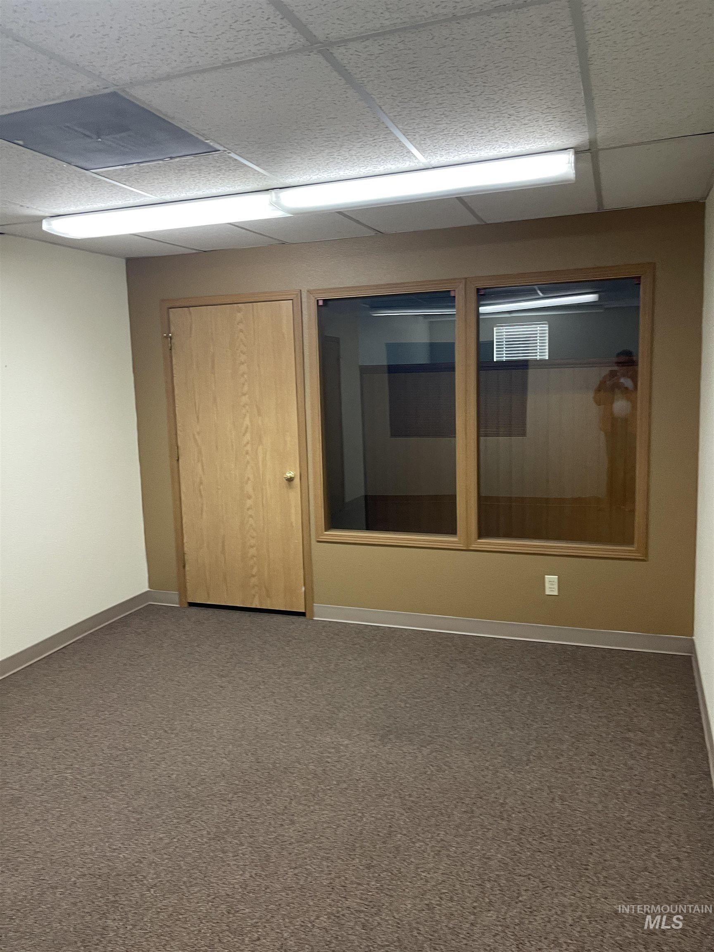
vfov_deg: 69.4
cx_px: 357
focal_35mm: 25
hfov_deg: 54.9
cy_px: 476
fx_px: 688
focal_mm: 5.1
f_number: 1.6
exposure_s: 1/60
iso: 250
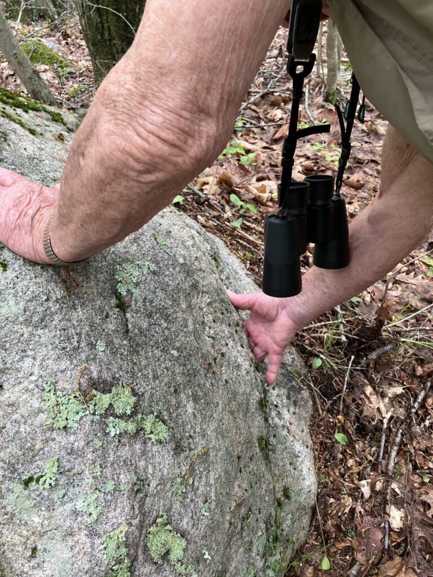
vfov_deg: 63.4
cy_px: 288
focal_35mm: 28
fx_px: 467
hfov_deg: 49.7
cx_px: 216
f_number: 1.8
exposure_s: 1/121
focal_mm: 3.99
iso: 50
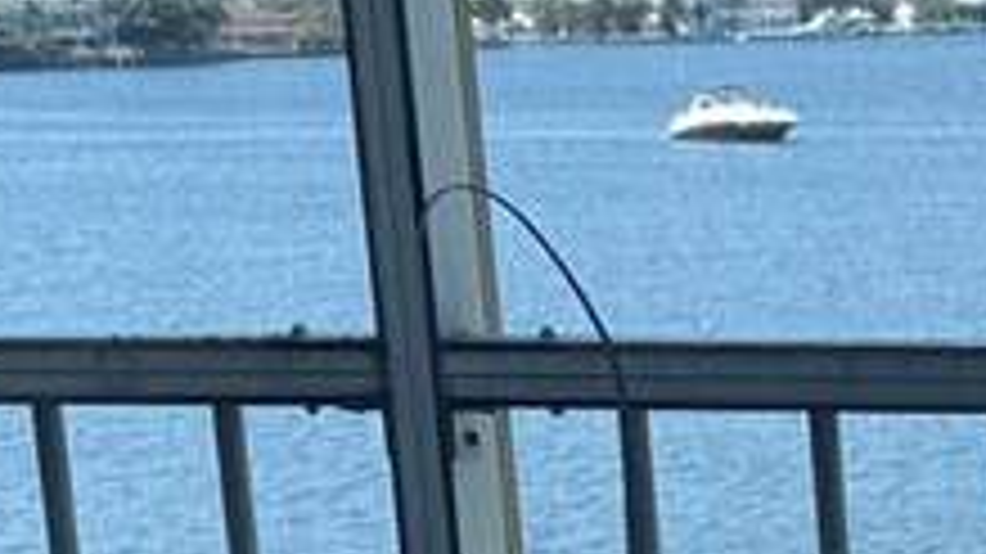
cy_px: 878
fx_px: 3999
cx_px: 1589
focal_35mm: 153
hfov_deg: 13.1
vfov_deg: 7.7
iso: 80
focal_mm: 6.76
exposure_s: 1/2000
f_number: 1.78
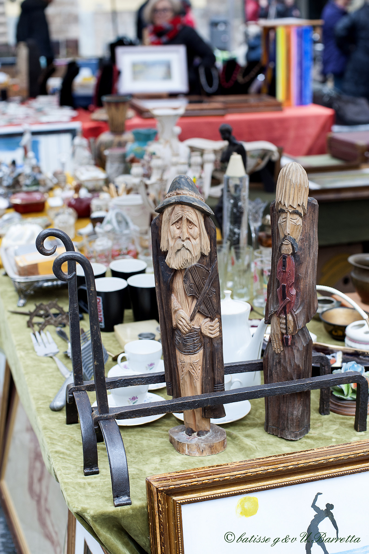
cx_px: 184
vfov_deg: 36.3
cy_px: 277
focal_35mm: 55
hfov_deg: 24.6
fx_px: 847
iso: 1100
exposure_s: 1/80
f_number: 4
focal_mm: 55
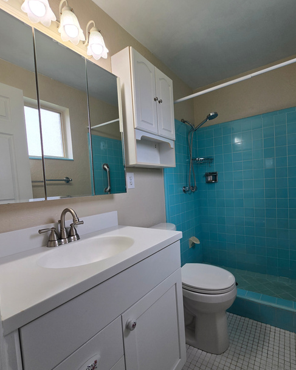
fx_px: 175
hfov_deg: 80.1
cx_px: 162
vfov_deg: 93.0
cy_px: 195
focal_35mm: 16
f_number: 2.2
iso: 50
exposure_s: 1/129
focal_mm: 2.2
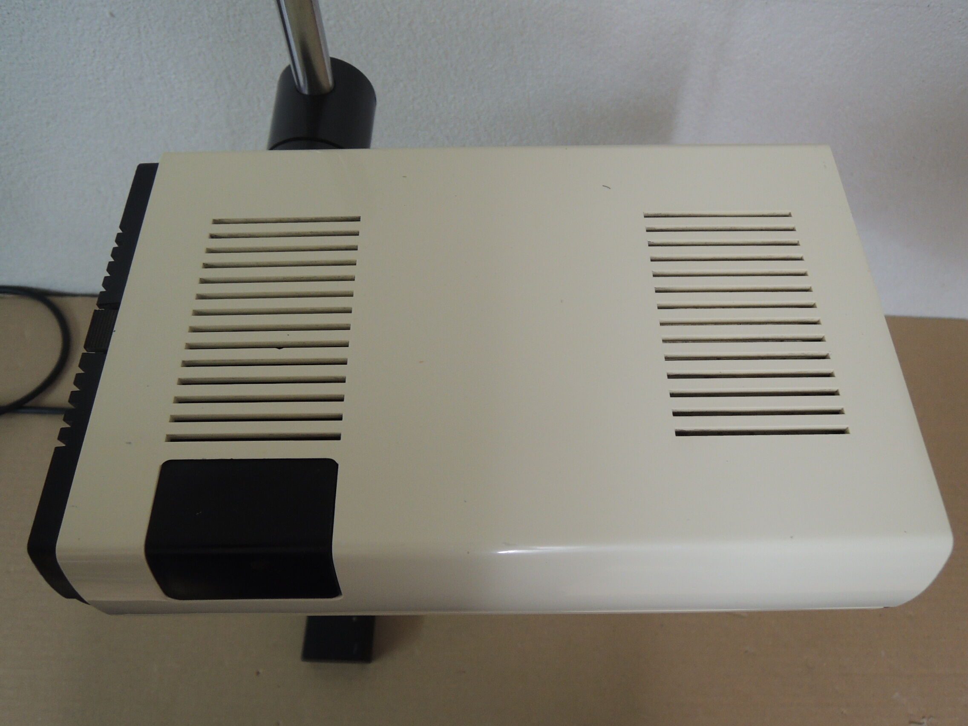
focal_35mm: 24
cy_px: 363
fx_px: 671
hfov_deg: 71.6
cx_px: 484
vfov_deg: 56.8
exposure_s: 1/30
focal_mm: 4.3
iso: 250
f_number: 2.8
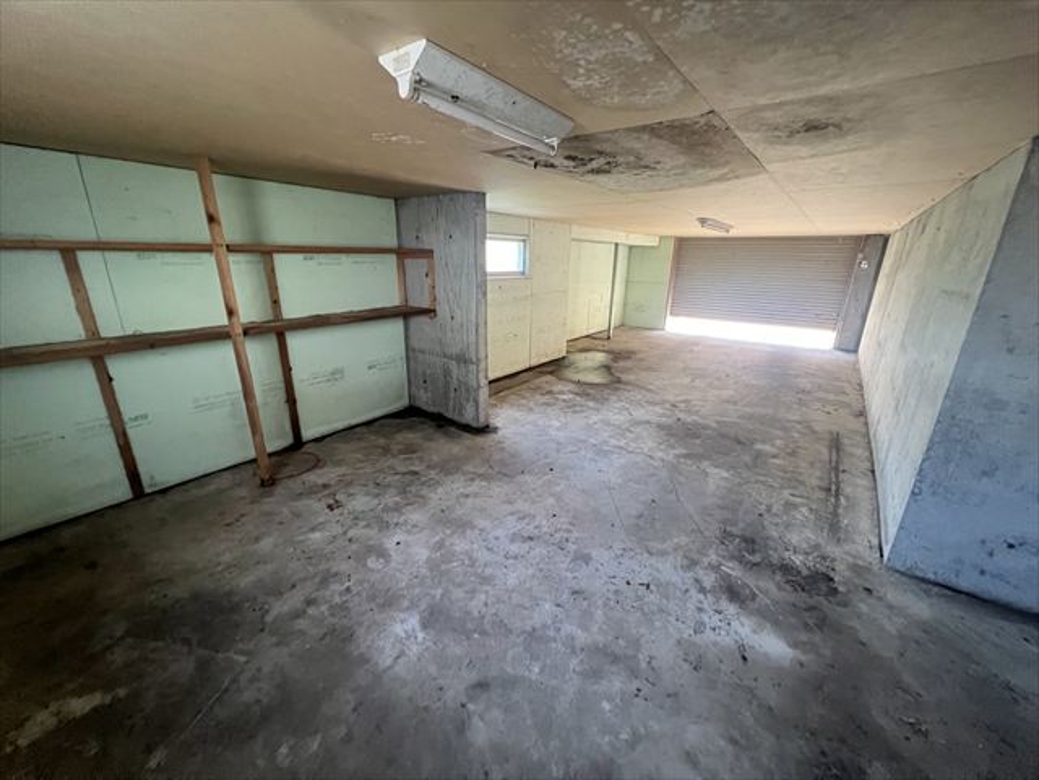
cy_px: 390
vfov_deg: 89.9
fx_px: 390
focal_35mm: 13
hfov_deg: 106.2
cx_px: 520
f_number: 1.8
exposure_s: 1/59
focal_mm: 1.57
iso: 1000
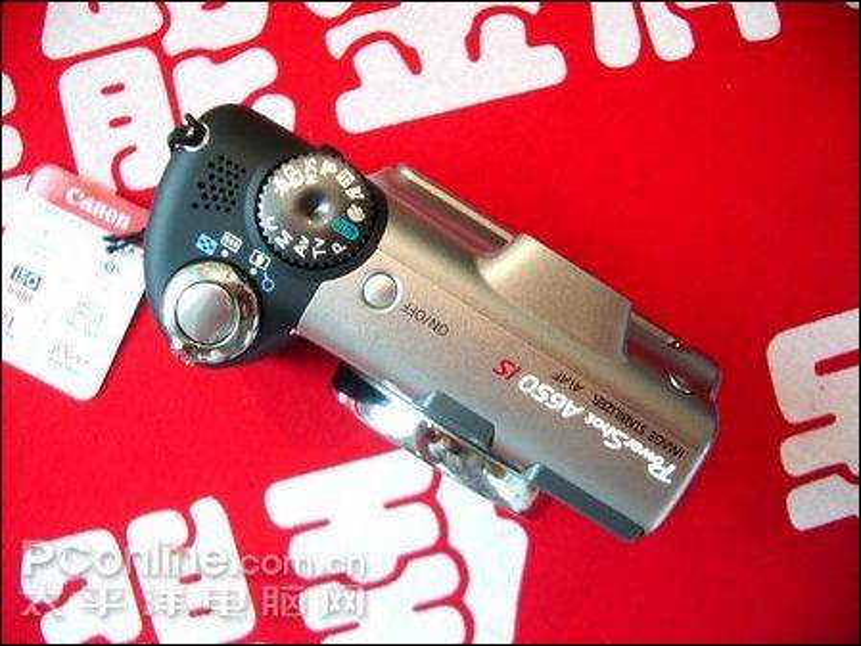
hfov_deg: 52.6
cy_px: 323
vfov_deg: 40.7
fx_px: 871
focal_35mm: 35
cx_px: 430
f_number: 2.6
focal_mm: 5.8
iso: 200
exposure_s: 1/20
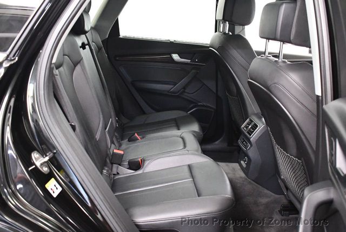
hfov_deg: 53.1
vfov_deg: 37.0
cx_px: 173
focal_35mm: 36
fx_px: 347
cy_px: 116
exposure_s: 1/60
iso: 5000
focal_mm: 18
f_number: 3.5
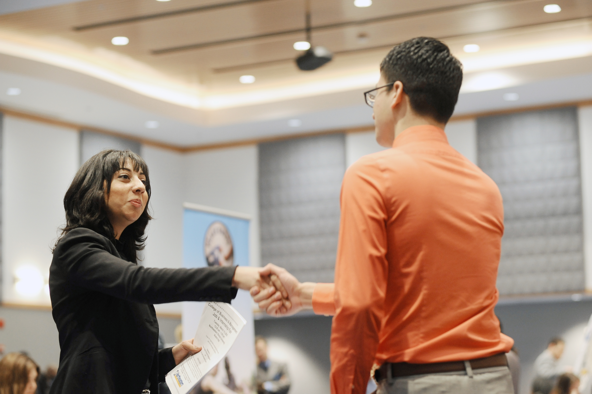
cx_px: 296
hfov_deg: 20.4
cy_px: 197
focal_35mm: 100
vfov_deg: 13.7
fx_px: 1643
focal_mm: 100
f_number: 4.5
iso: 2000
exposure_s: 1/80
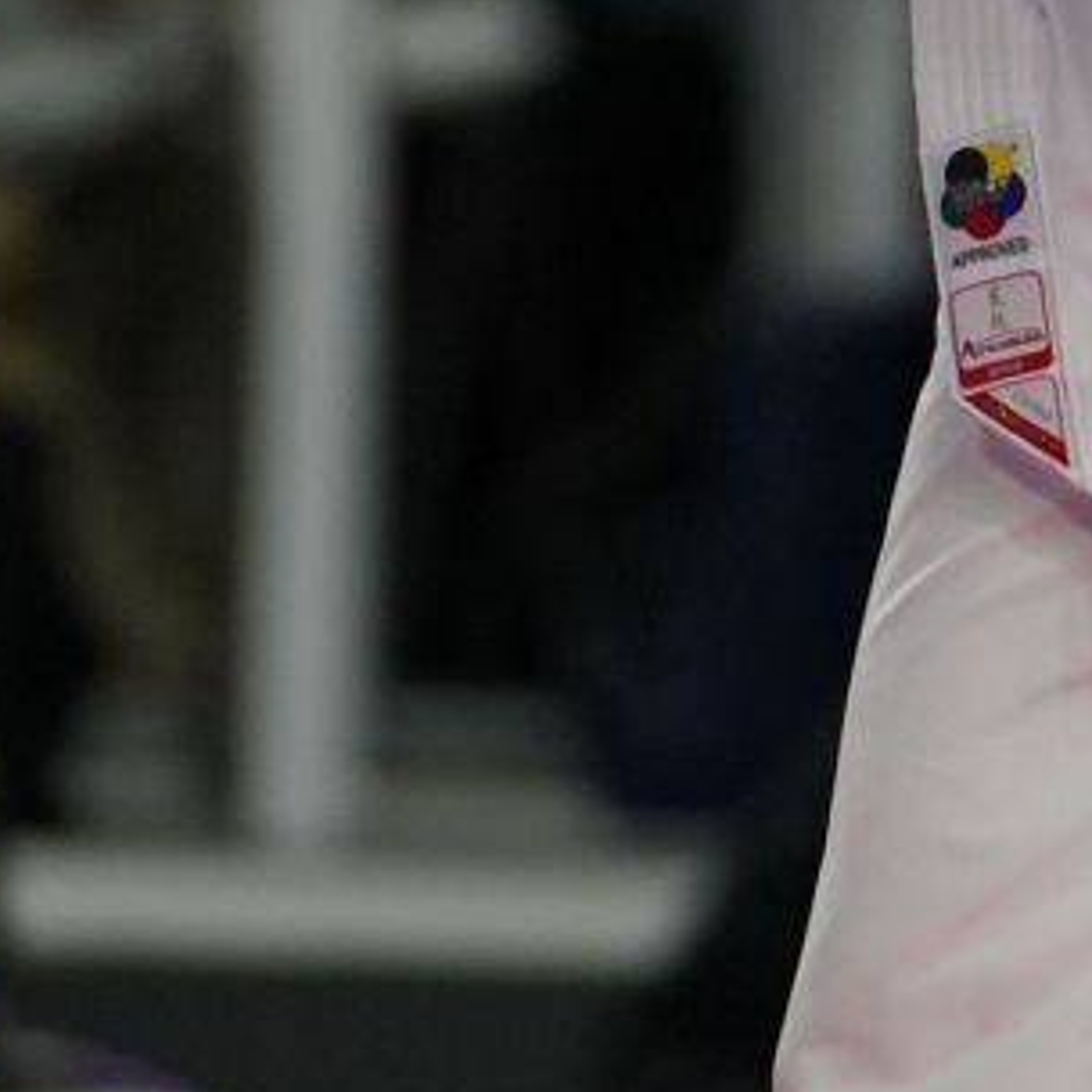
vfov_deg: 1.2
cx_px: 1861
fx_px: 53964
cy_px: -848
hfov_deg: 1.2
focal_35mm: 1512
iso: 1000
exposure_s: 1/1000
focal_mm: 200
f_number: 2.8
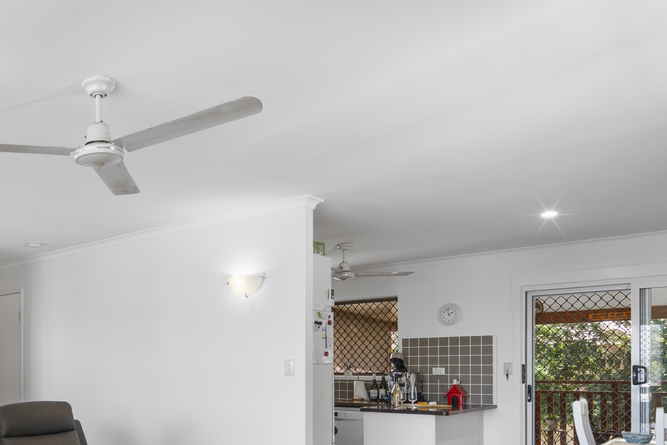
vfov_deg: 39.1
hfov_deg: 53.0
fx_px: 593
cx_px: 92
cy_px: 372
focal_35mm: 32
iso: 3200
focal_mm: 16
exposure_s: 1/30
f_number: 7.1
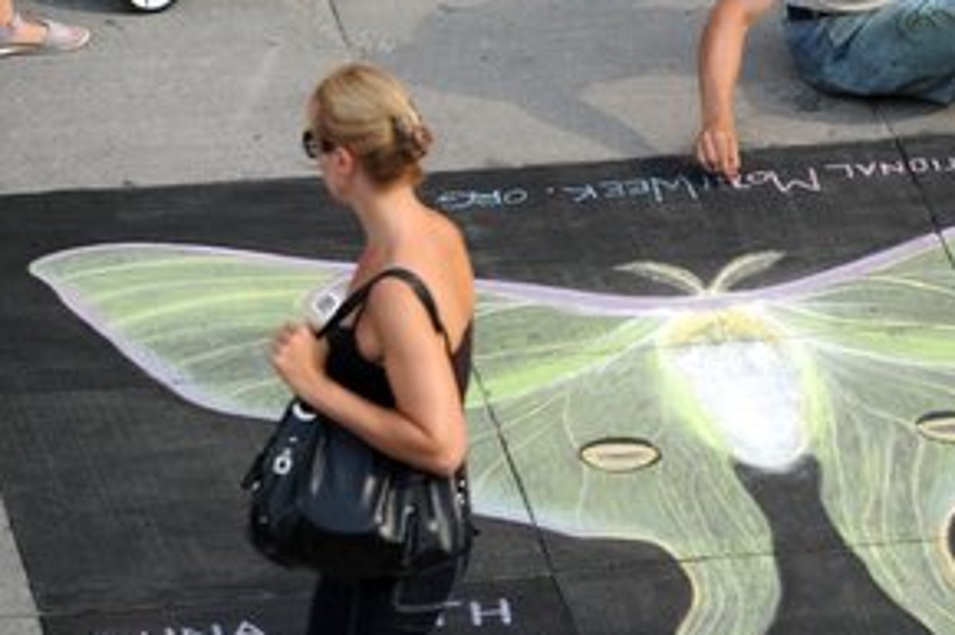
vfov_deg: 2.1
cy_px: 184
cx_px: 764
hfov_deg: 3.1
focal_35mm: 662
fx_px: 17551
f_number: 6.3
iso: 200
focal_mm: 400
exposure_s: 1/250
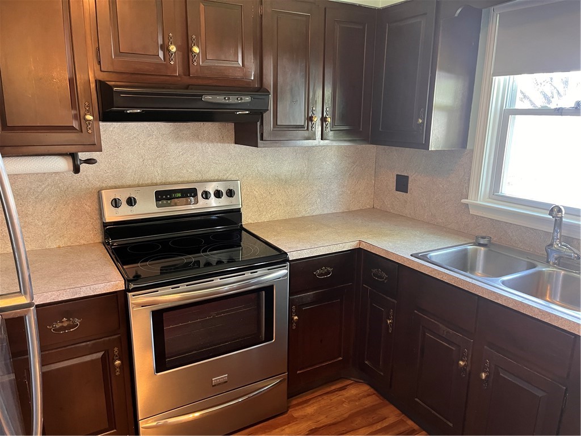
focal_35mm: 26
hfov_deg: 67.3
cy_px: 218
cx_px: 290
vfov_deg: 53.1
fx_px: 436
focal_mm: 5.1
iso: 400
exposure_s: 1/60
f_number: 1.6
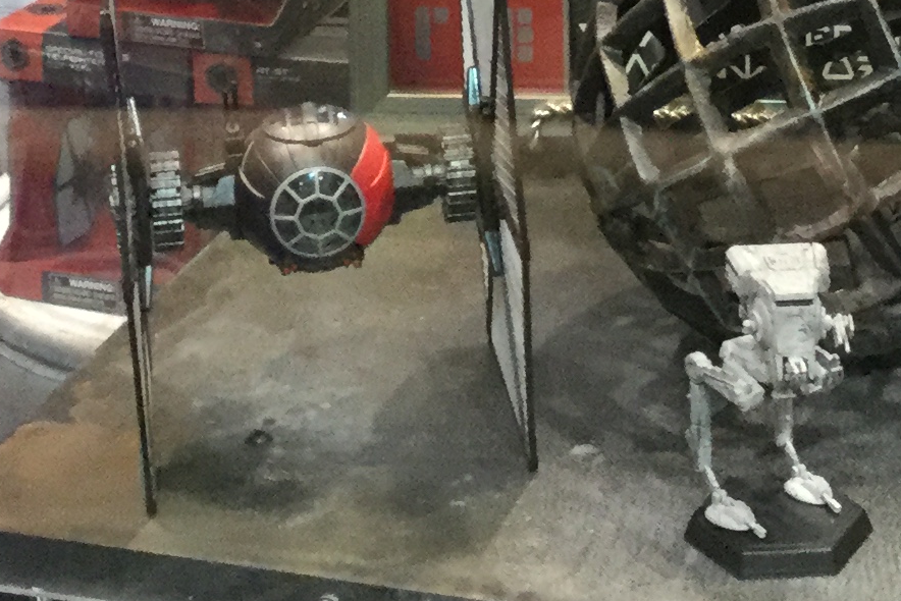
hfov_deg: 17.2
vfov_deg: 11.0
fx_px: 2979
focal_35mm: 119
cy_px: -376
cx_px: 572
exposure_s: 1/30
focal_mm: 3.3
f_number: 2.4
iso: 125
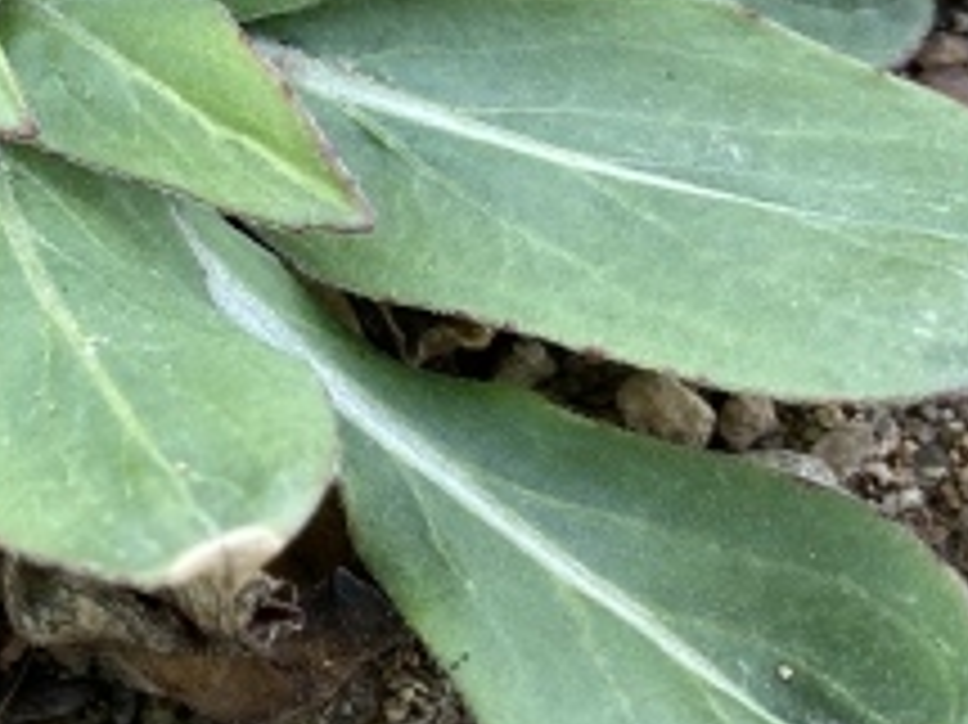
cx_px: -419
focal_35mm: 124
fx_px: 3466
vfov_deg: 11.7
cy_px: -171
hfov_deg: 14.9
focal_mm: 4.25
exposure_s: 1/429
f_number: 1.8
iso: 32
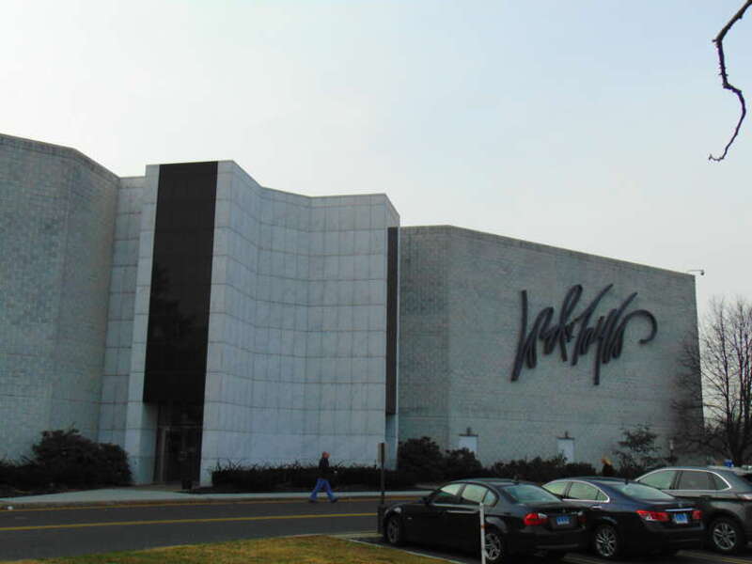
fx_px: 847
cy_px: 282
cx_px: 376
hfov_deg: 47.9
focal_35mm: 39
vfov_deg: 36.8
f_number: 8.5
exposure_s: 1/200
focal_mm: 6.9
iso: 80
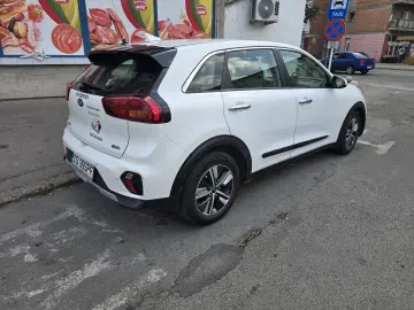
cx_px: 207
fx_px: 275
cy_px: 155
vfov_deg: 58.9
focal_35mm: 23
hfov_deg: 73.9
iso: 12
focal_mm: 6.3
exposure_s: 1/245
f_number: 1.7
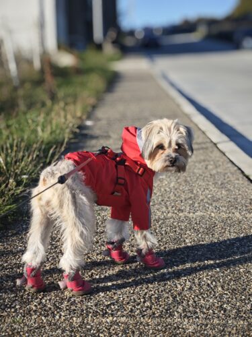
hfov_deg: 24.4
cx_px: 126
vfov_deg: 32.2
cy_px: 168
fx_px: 582
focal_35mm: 60
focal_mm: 9
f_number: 2
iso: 50
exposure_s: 1/370
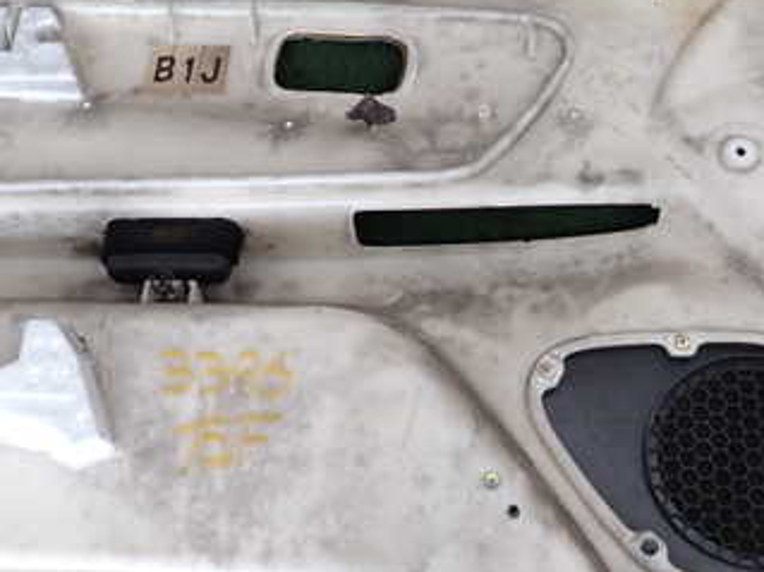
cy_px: 258
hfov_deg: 40.4
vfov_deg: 30.8
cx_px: 412
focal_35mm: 47
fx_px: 1037
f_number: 2
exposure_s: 1/30
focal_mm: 4.5
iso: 200
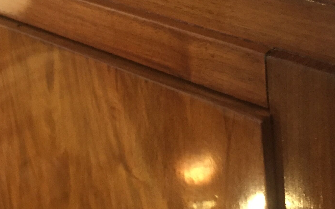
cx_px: 155
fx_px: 657
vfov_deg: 17.6
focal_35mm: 72
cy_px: -11
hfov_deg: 28.6
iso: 250
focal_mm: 4.15
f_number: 2.2
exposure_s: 1/20
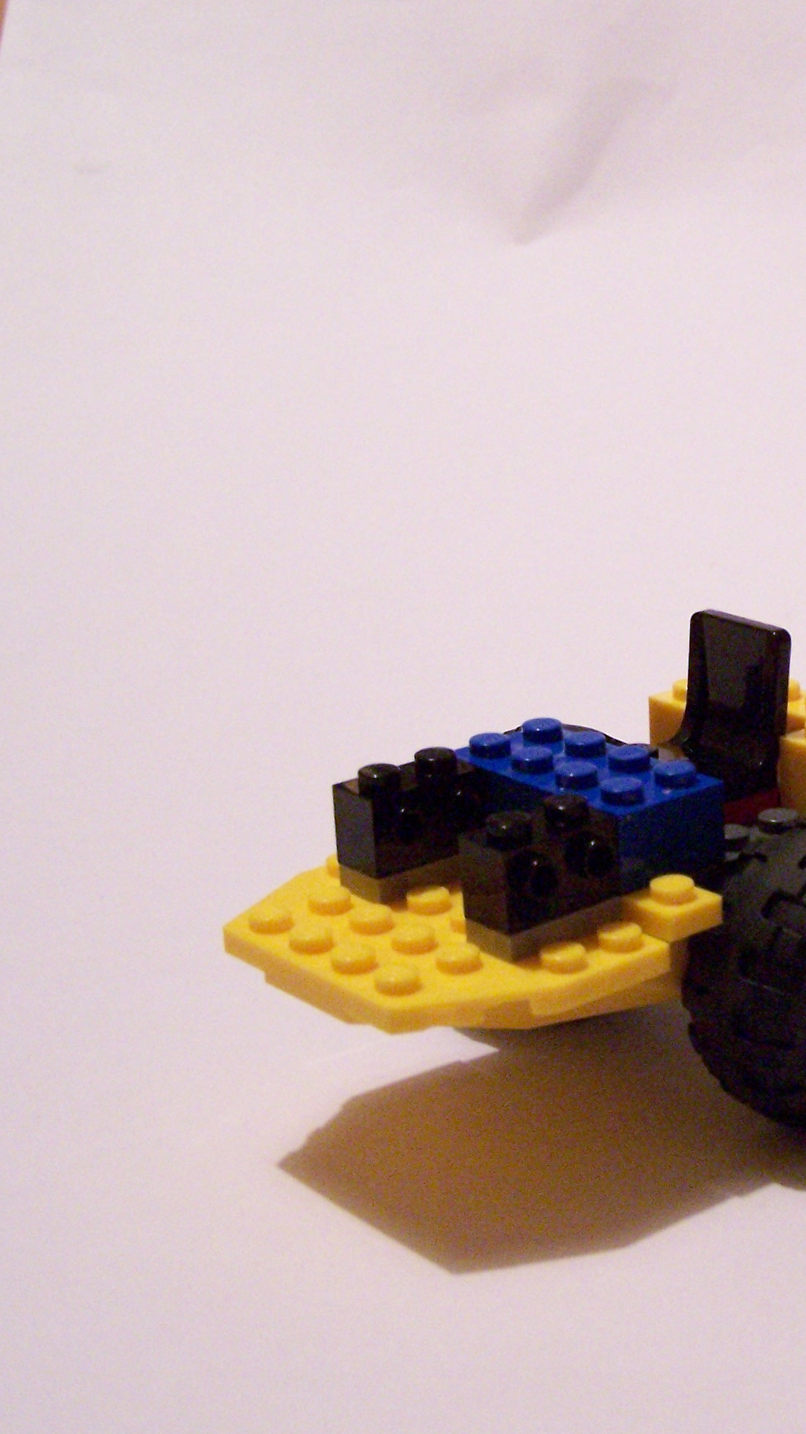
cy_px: 717
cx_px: 941
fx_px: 2660
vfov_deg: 30.2
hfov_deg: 16.6
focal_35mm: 70
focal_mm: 8
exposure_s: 1/20
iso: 400
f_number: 3
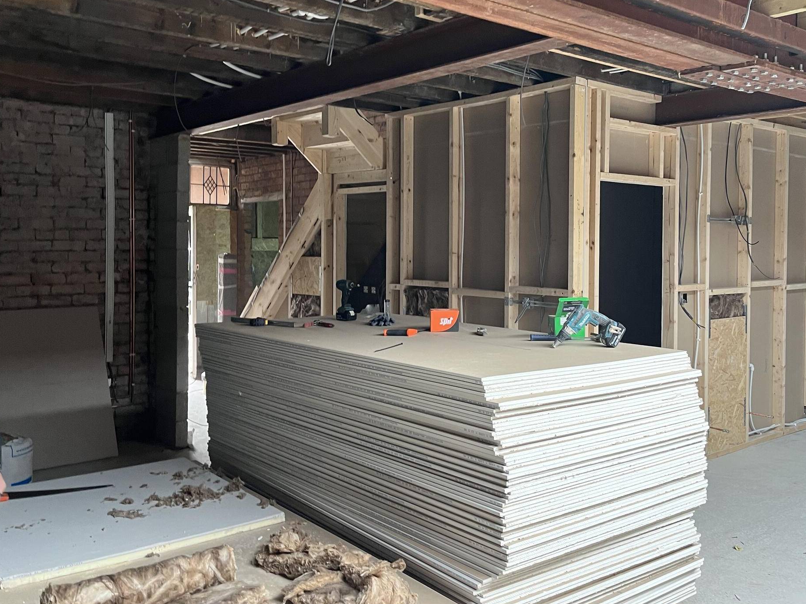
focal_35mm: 34
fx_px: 792
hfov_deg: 53.6
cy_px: 252
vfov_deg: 41.7
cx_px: 480
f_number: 1.6
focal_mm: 5.1
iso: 125
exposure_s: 1/71
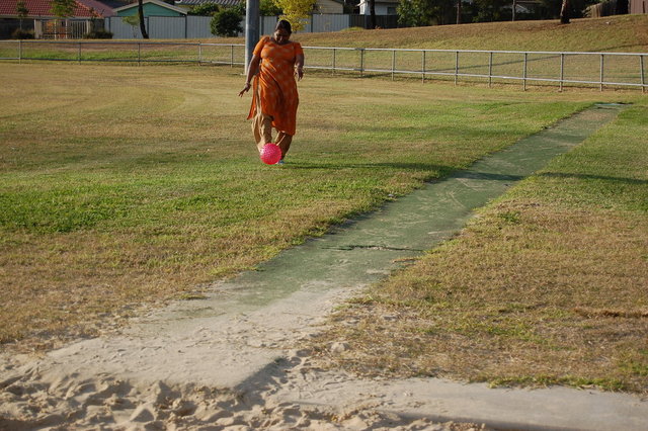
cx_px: 324
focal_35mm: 82
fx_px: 1484
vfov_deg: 16.5
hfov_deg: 24.6
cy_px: 216
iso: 320
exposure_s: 1/1000
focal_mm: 55
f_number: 5.6
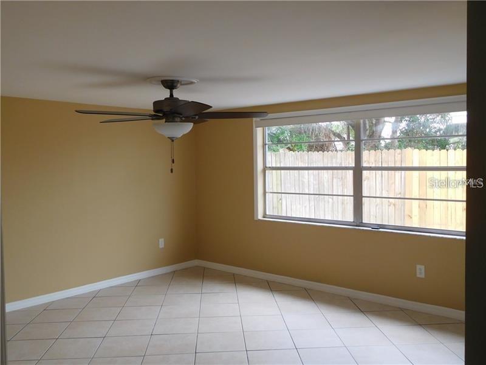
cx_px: 243
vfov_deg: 44.2
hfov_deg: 56.8
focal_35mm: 32
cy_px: 182
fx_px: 449
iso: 125
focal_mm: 5.7
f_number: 3.6
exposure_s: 1/50
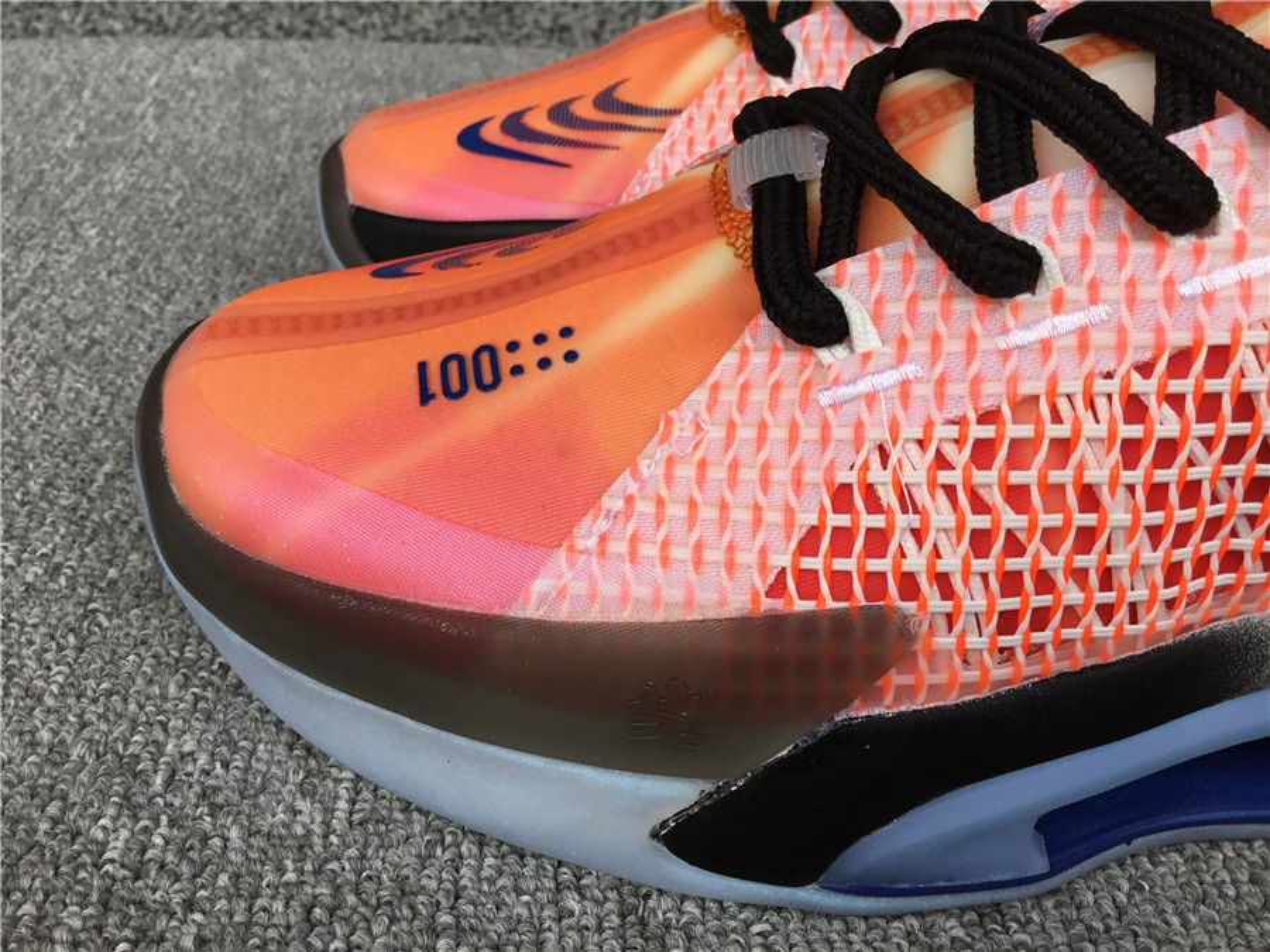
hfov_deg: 58.4
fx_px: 1137
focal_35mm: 31
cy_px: 476
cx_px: 635
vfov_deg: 45.4
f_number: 2.4
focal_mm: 3.3
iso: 25
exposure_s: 1/201
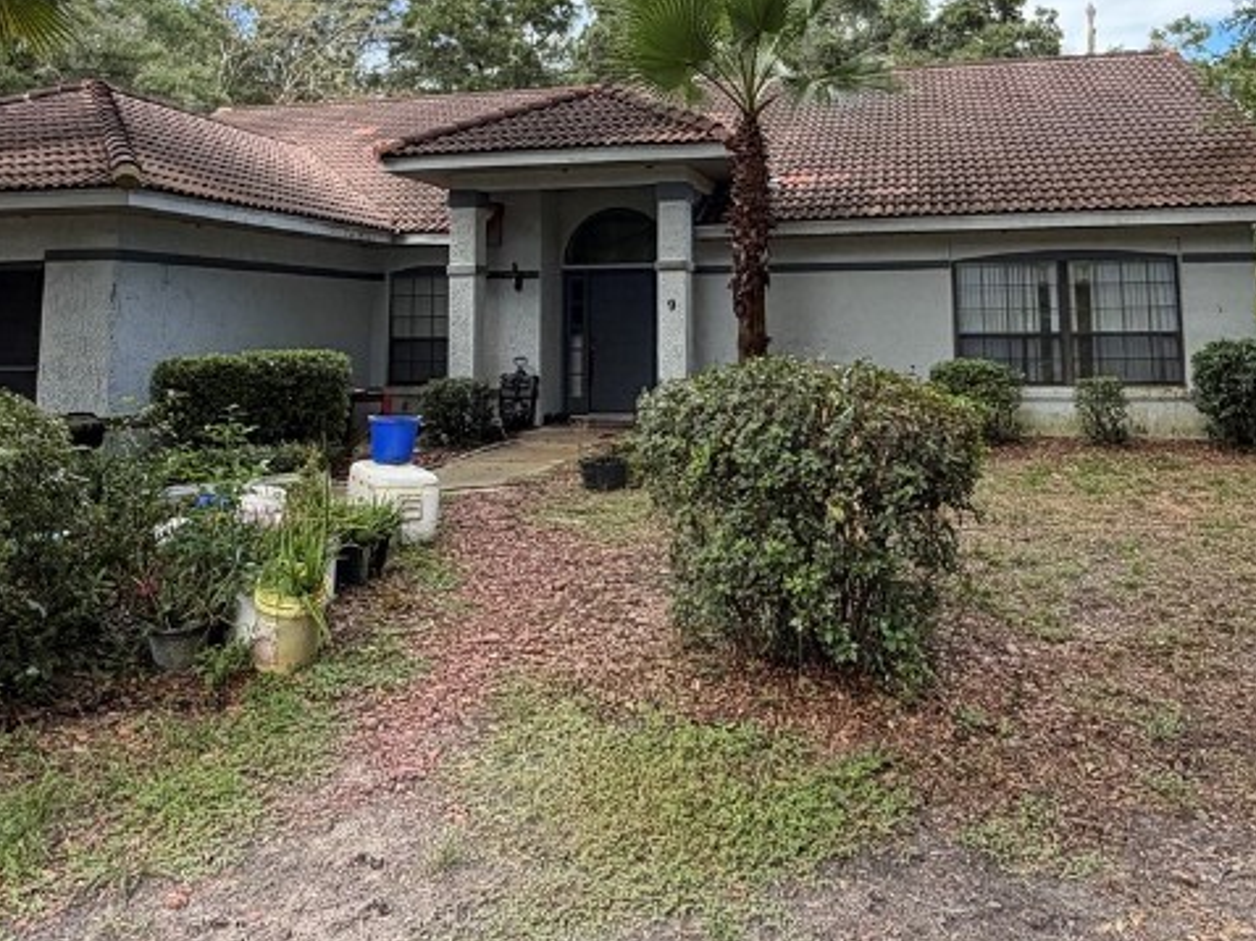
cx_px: 683
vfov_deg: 44.6
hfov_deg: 59.9
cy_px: 195
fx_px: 1088
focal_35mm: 30
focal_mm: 2.22
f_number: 2.2
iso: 40
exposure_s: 1/596
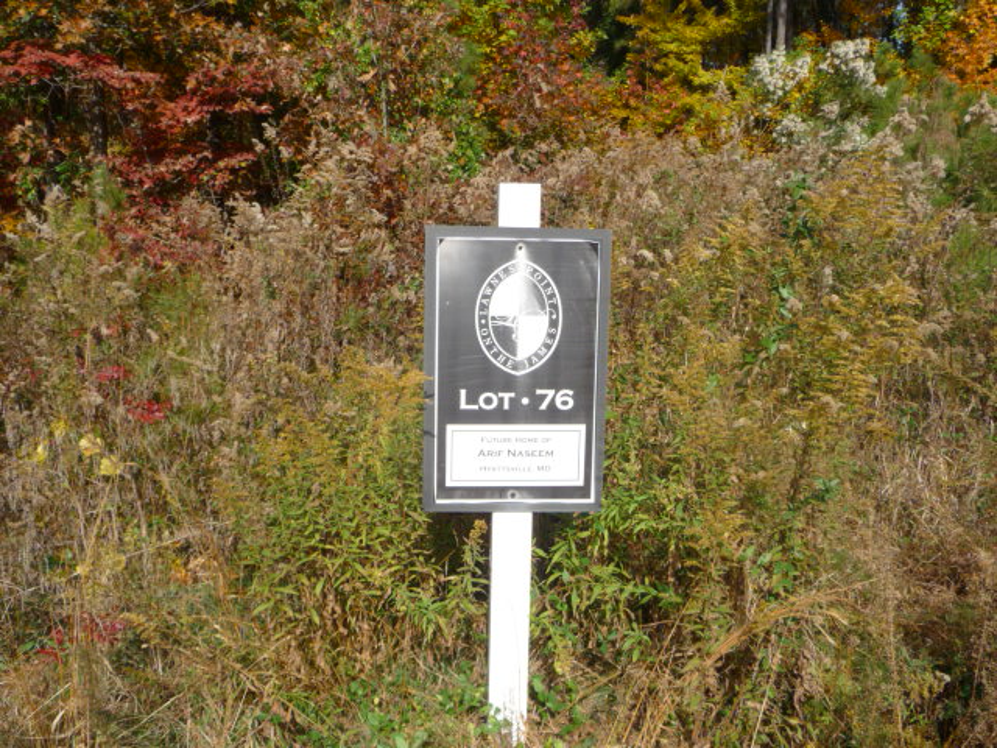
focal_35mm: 35
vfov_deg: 40.7
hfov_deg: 52.6
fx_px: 1008
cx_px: 498
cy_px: 374
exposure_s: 1/800
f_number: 3.3
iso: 100
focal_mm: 4.7
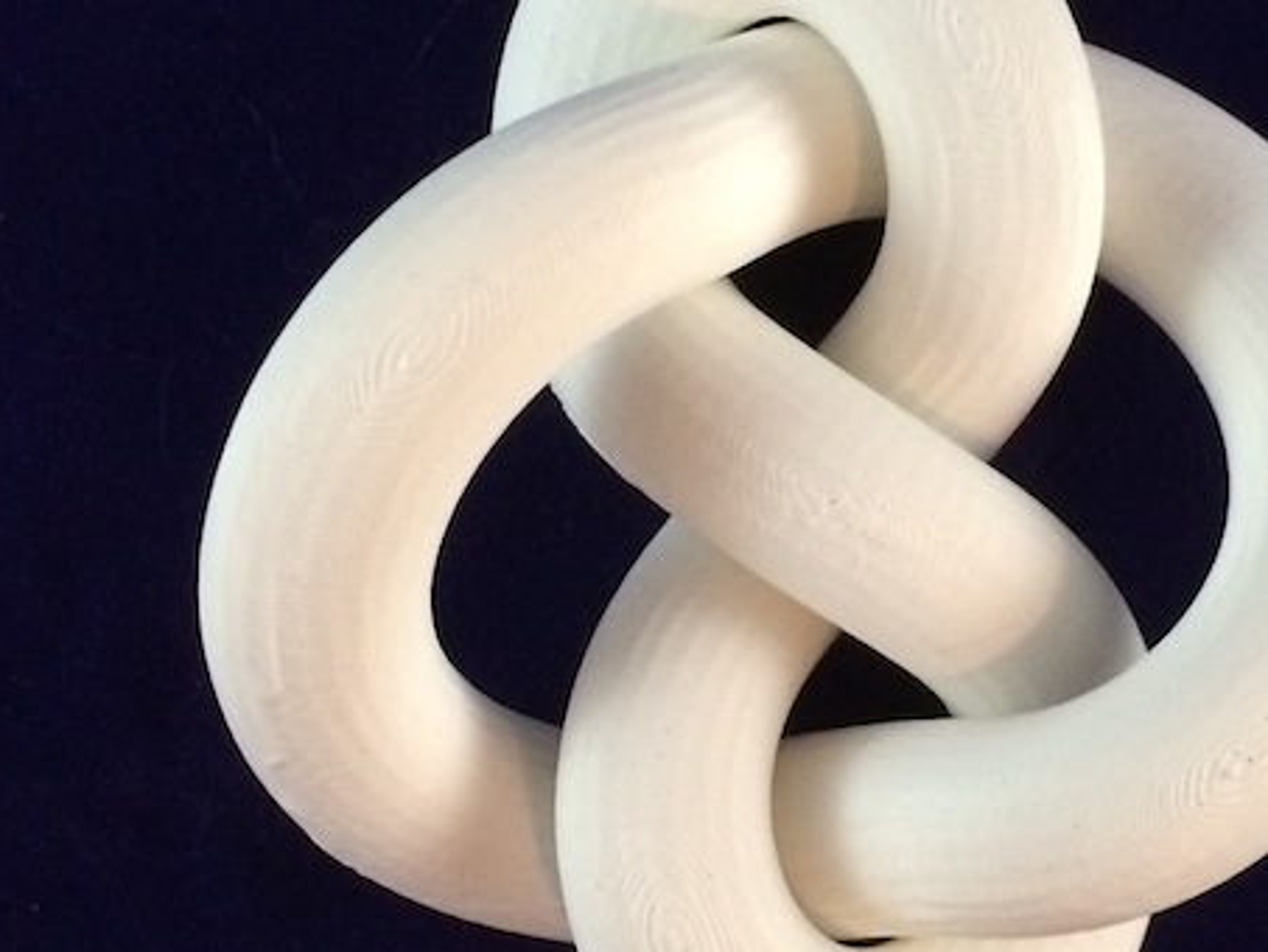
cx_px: 823
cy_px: 482
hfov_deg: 35.9
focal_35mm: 53
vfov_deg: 27.5
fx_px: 1942
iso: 320
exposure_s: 1/20
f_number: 2.2
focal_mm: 4.12
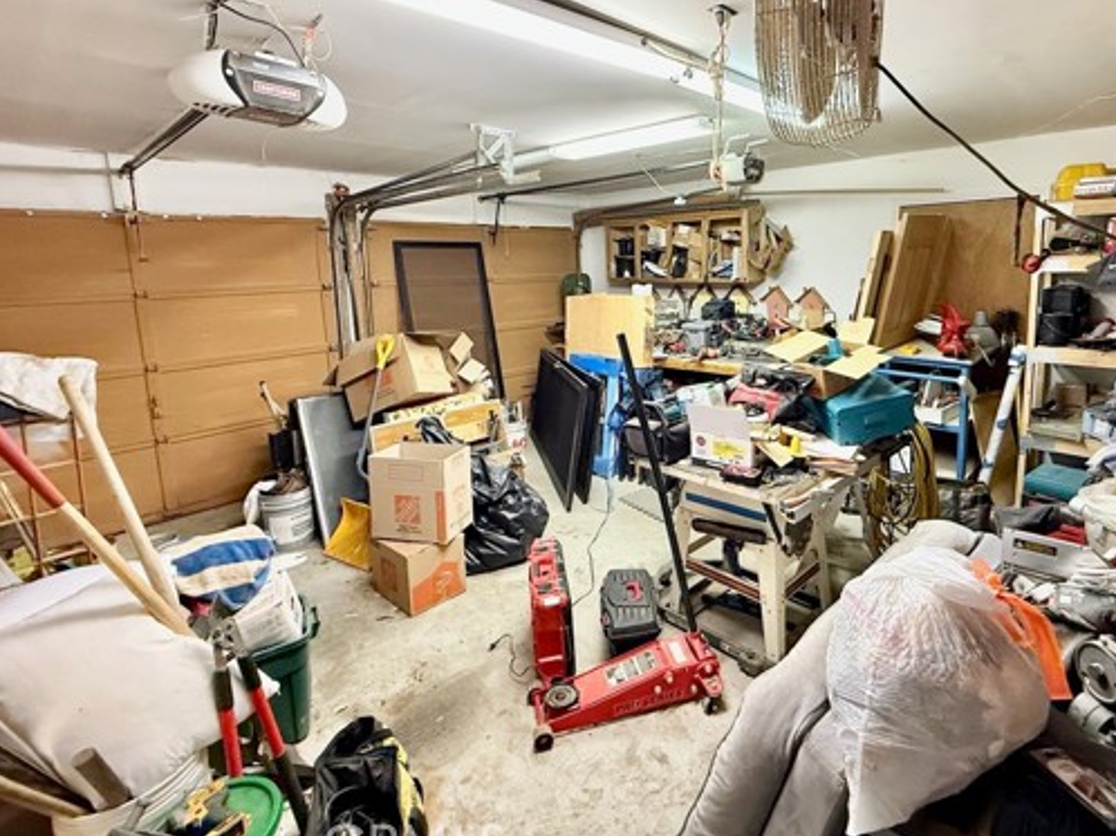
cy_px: 338
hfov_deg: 87.1
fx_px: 580
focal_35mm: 18
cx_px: 645
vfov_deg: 70.9
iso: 640
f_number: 2.2
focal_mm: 2.22
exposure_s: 1/60
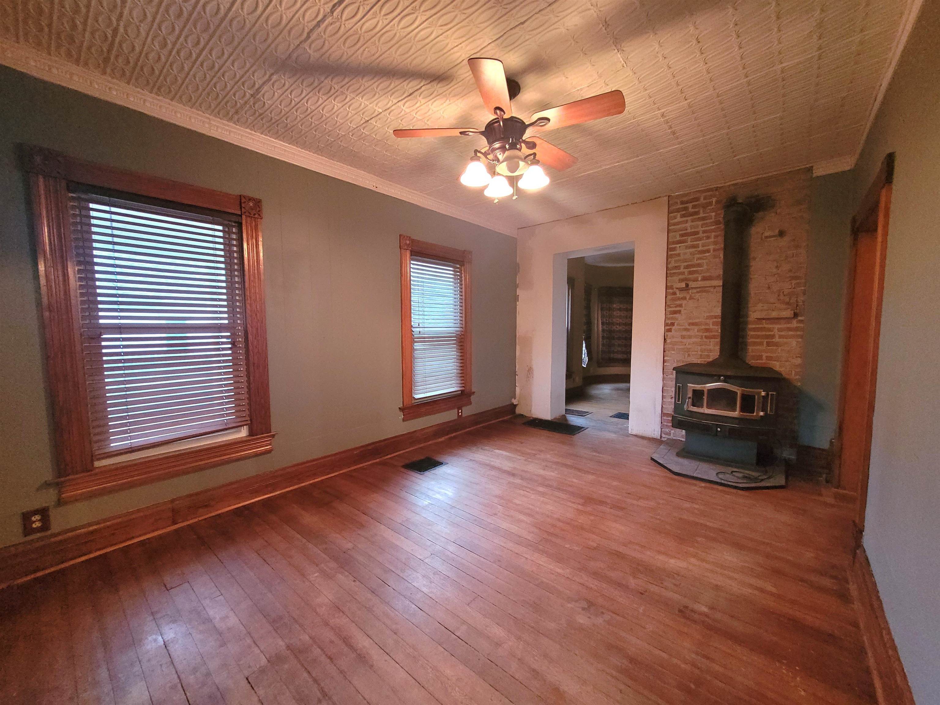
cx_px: 470
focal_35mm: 13
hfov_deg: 106.2
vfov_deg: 89.9
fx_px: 353
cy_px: 352
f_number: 2.2
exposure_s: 1/30
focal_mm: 1.74
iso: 640
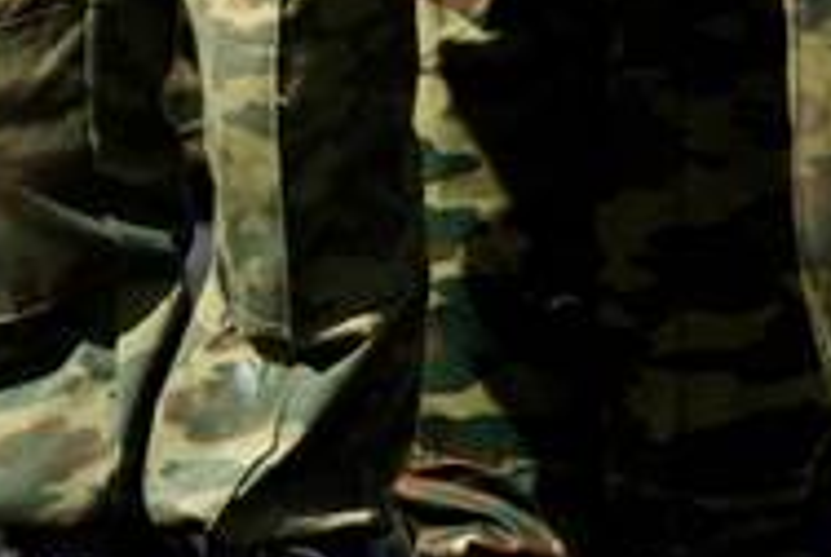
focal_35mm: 1275
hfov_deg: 1.6
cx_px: -685
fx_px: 29477
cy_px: 698
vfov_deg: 1.1
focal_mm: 200
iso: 100
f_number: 5.6
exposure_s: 1/160
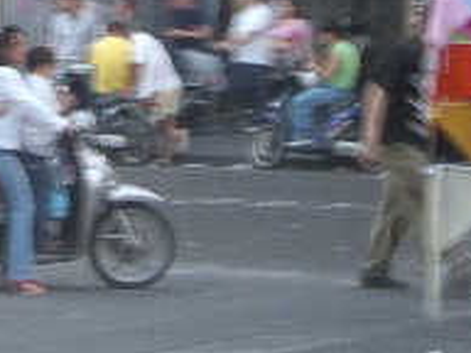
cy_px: 77
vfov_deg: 6.5
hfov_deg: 8.6
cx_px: 22
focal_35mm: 230
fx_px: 3129
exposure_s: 1/10
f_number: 4.8
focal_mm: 17.4
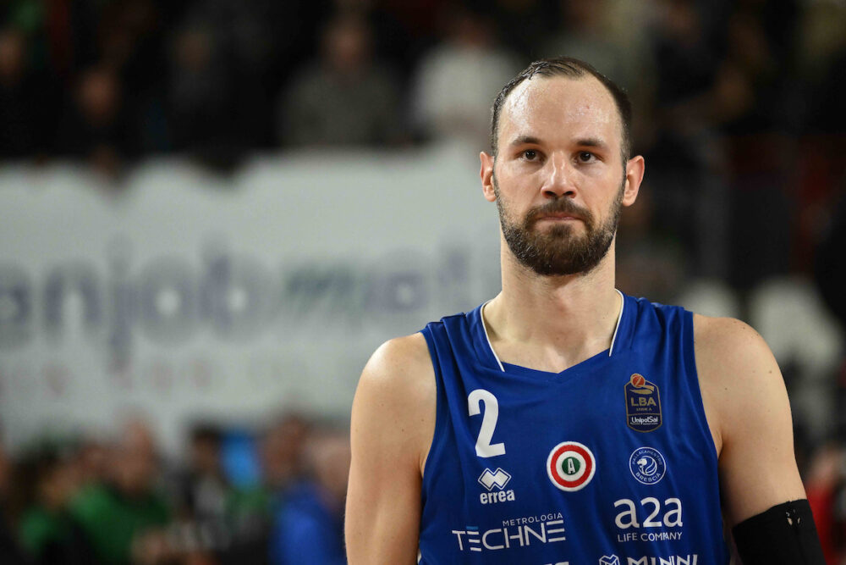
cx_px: 423
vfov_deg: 6.9
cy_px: 282
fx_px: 4700
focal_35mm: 200
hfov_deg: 10.3
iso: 5000
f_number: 3.2
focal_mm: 200
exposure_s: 1/1250
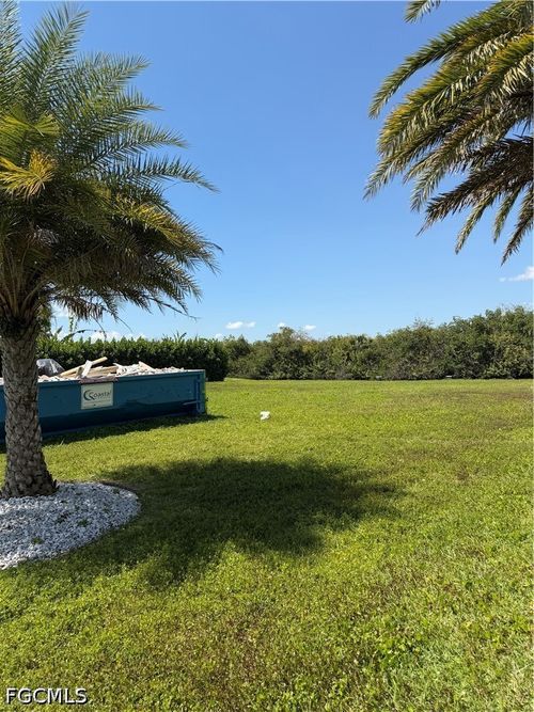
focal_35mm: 24
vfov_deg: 71.6
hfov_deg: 56.8
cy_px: 356
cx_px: 267
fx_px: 494
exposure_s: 1/4673
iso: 80
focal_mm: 6.76
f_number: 1.78
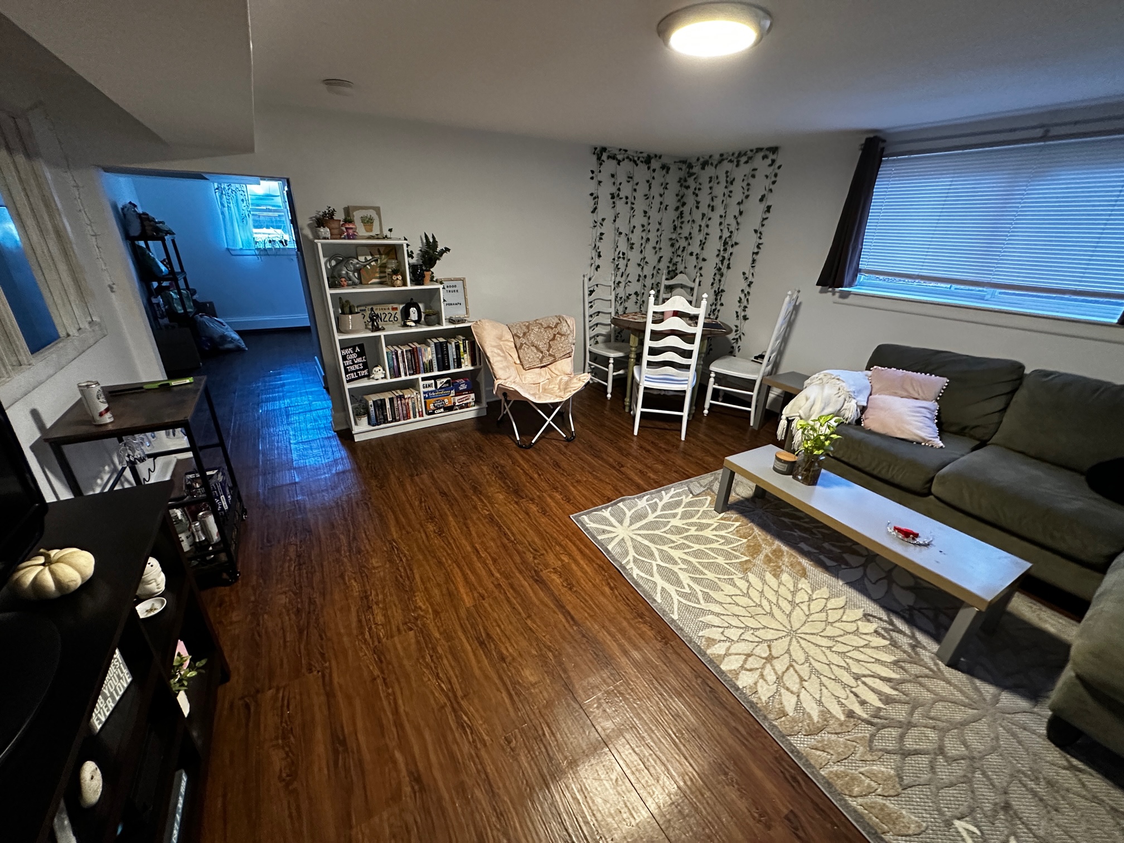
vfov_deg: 85.7
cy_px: 422
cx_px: 562
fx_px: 455
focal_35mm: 14
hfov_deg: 102.1
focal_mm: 2.22
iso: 640
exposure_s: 1/60
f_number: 2.2
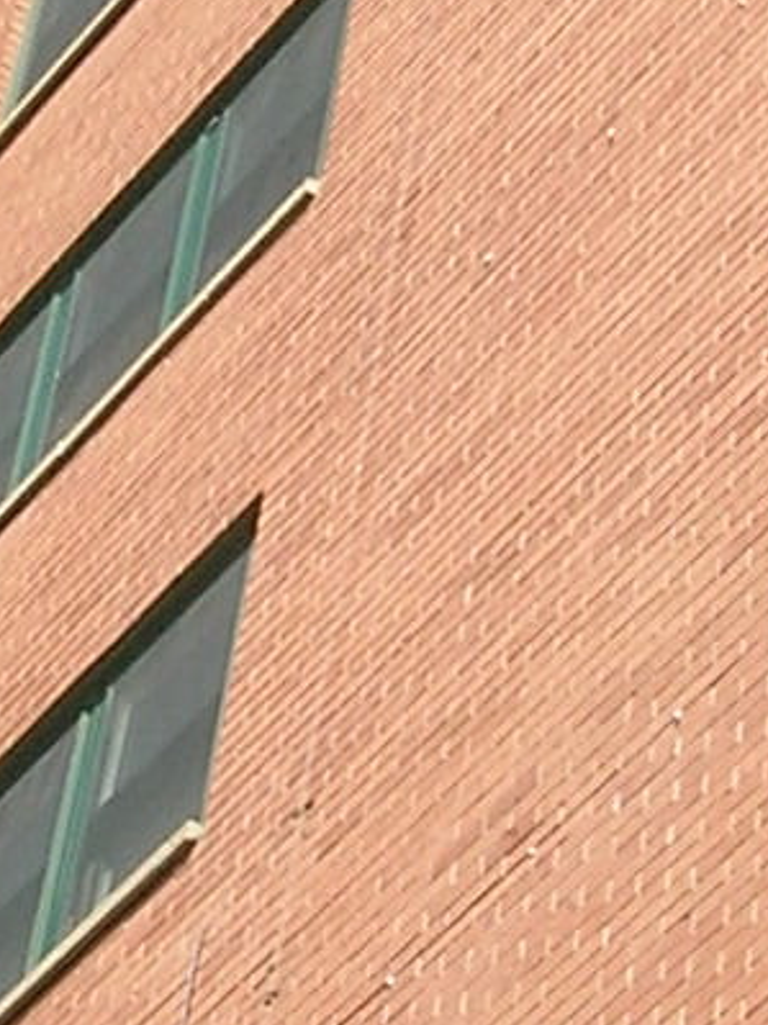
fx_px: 5772
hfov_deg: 7.6
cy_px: 539
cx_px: 491
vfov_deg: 10.1
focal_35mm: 195
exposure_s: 1/248
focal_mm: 5.7
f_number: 4.9
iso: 50
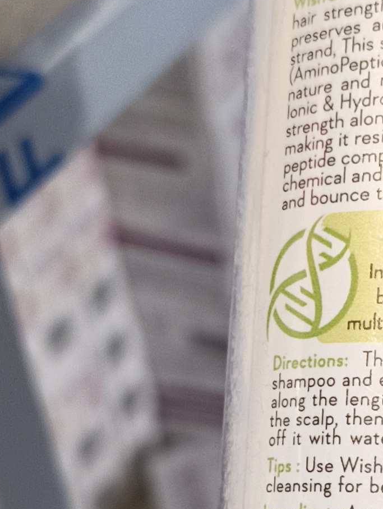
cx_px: 377
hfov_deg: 13.6
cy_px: 428
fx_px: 1589
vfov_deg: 18.0
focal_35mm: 108
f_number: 1.87
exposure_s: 1/50
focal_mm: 5.56
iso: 1054
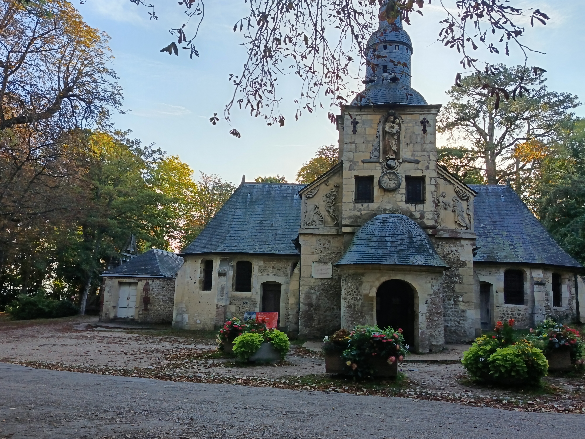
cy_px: 220
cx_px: 292
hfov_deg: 61.7
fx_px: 490
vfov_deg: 48.2
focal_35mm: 29
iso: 100
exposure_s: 1/116
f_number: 1.75
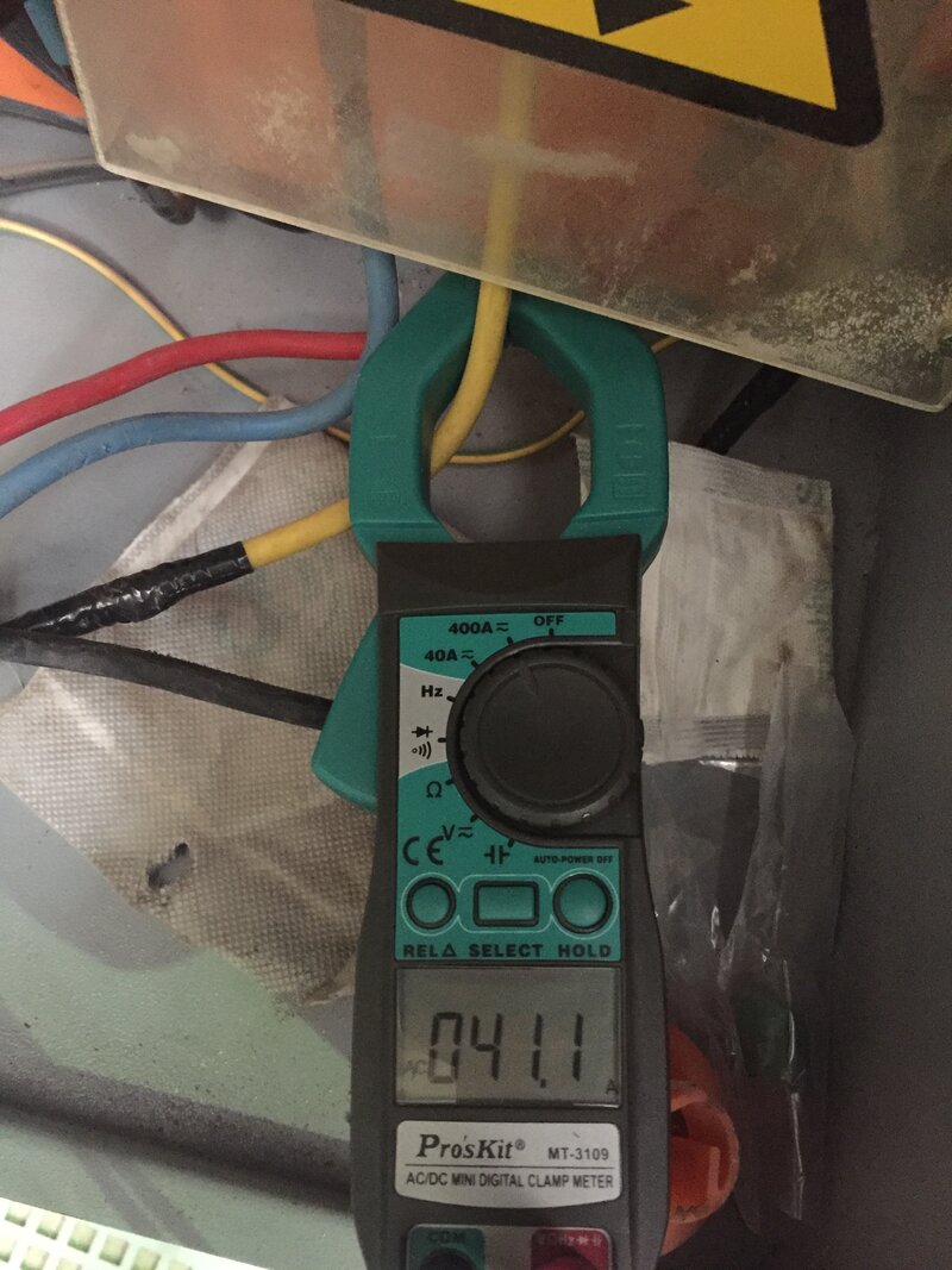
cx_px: 476
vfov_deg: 61.7
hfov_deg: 48.2
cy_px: 635
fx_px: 1064
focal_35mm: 29
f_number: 2.2
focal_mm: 4.15
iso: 800
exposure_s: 1/17
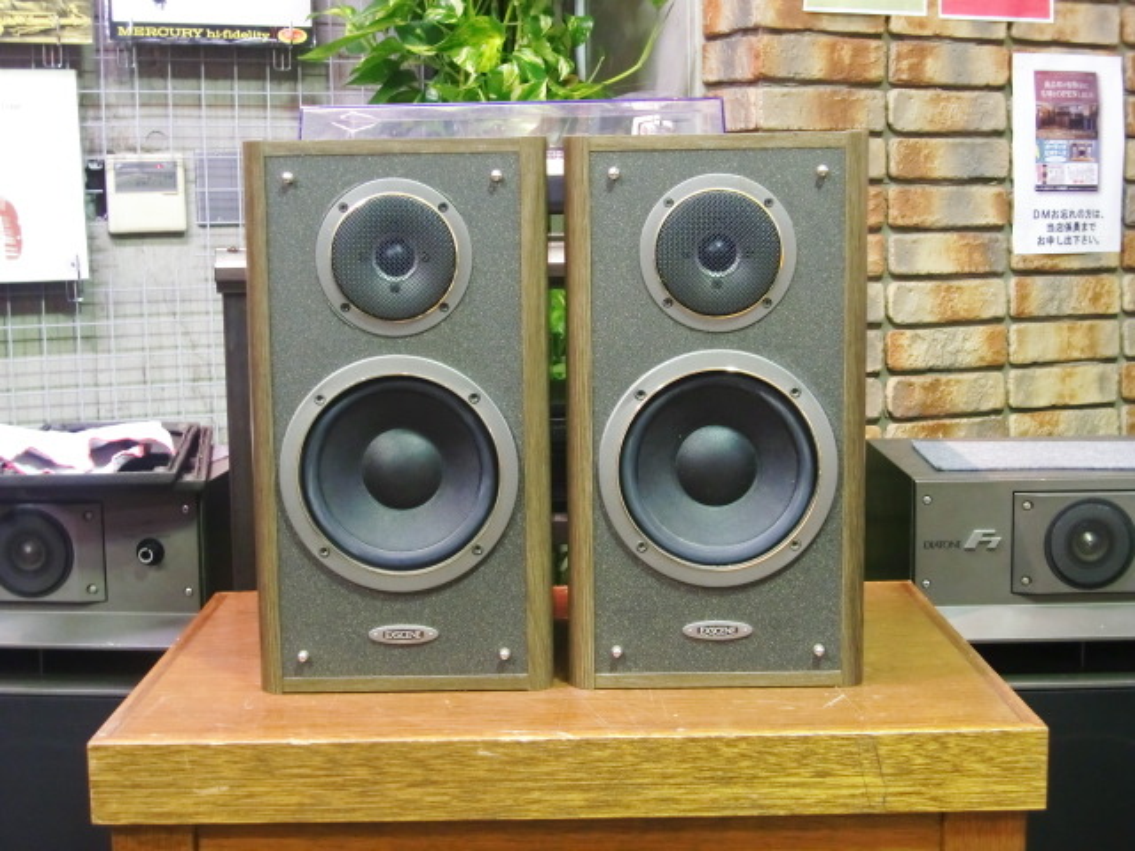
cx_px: 568
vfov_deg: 26.6
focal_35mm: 55
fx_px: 1803
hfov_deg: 34.9
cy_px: 426
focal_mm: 9.8
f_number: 3.6
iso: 400
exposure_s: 1/13
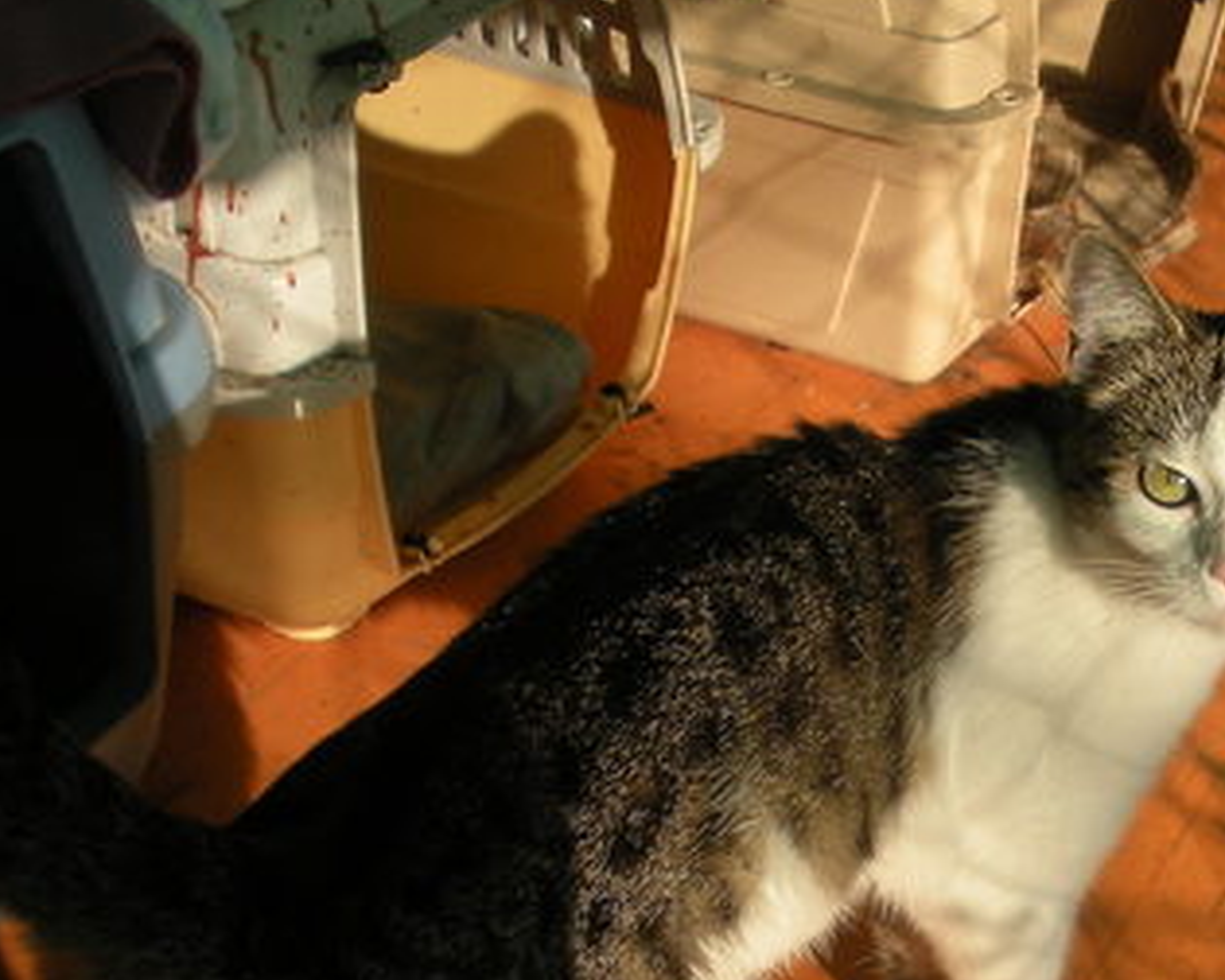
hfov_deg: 28.7
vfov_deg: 23.1
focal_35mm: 65
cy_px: 817
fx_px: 2357
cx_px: 902
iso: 64
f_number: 3.5
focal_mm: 6.3
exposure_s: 1/423
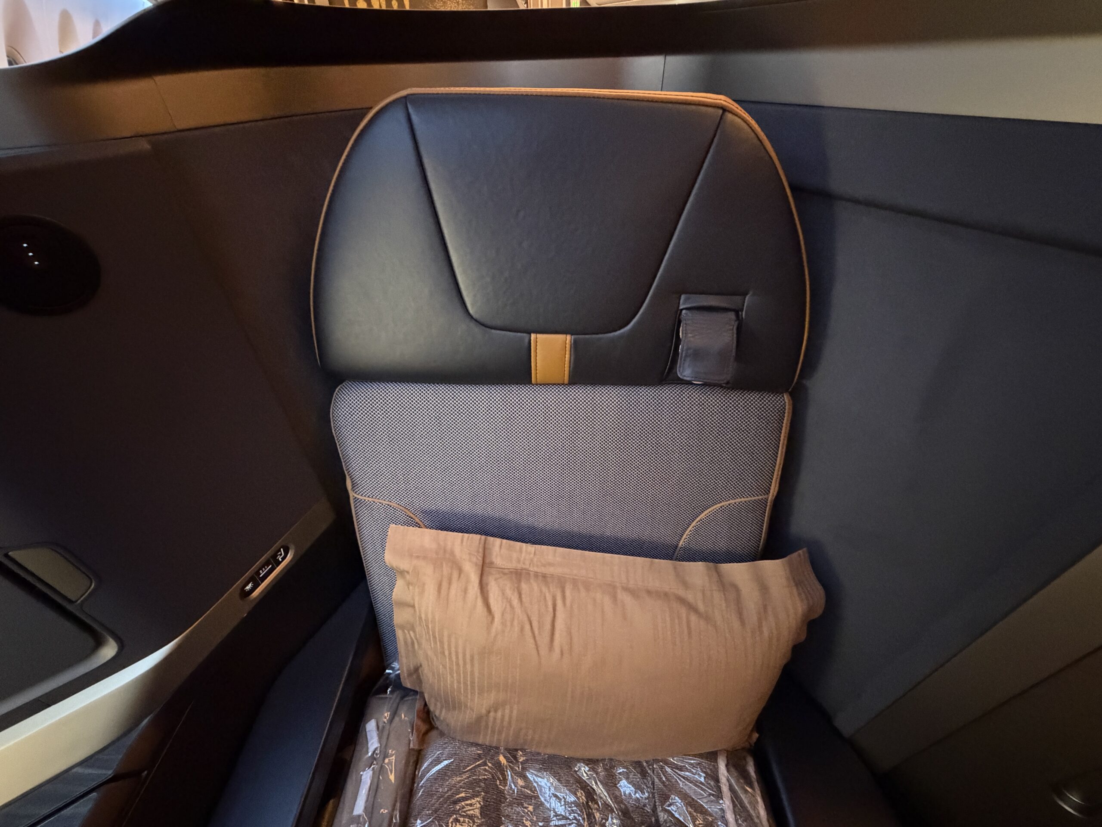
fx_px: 446
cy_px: 414
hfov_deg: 102.1
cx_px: 551
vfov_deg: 85.7
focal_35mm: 14
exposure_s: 1/32
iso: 1600
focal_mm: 2.22
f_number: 2.2
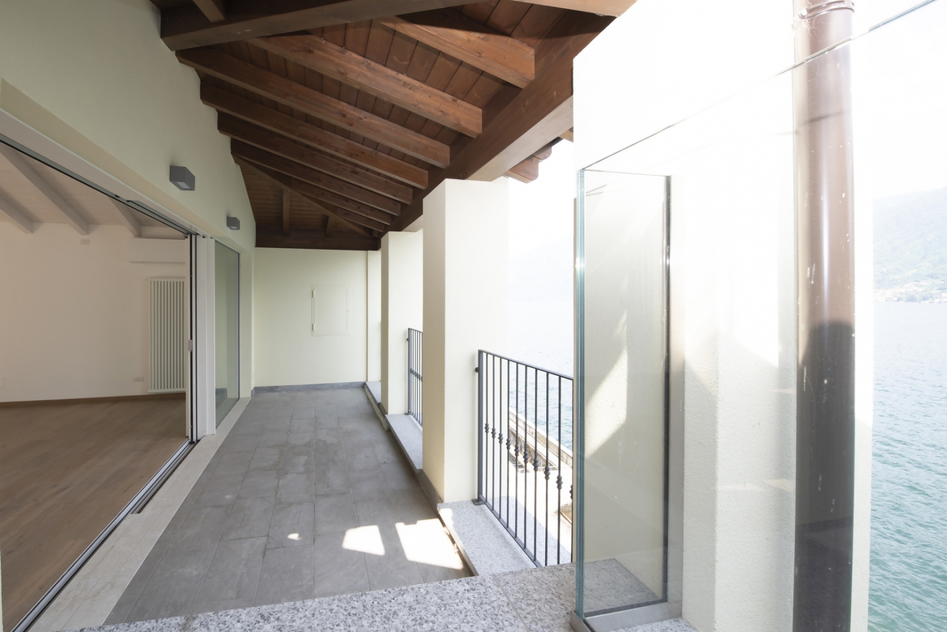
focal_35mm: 15
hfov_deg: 100.4
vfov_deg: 77.4
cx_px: 474
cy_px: 316
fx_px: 395
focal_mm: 15
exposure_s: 1/160
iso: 360
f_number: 9
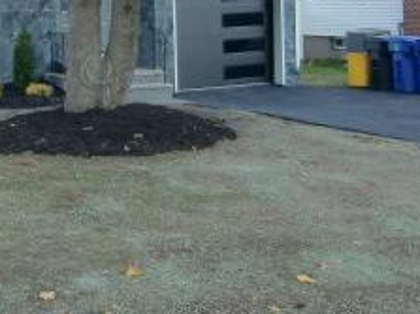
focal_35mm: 69
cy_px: 13
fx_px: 837
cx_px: 11
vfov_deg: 20.7
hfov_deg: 26.8
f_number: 3.2
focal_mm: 4.3
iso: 125
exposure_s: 1/60
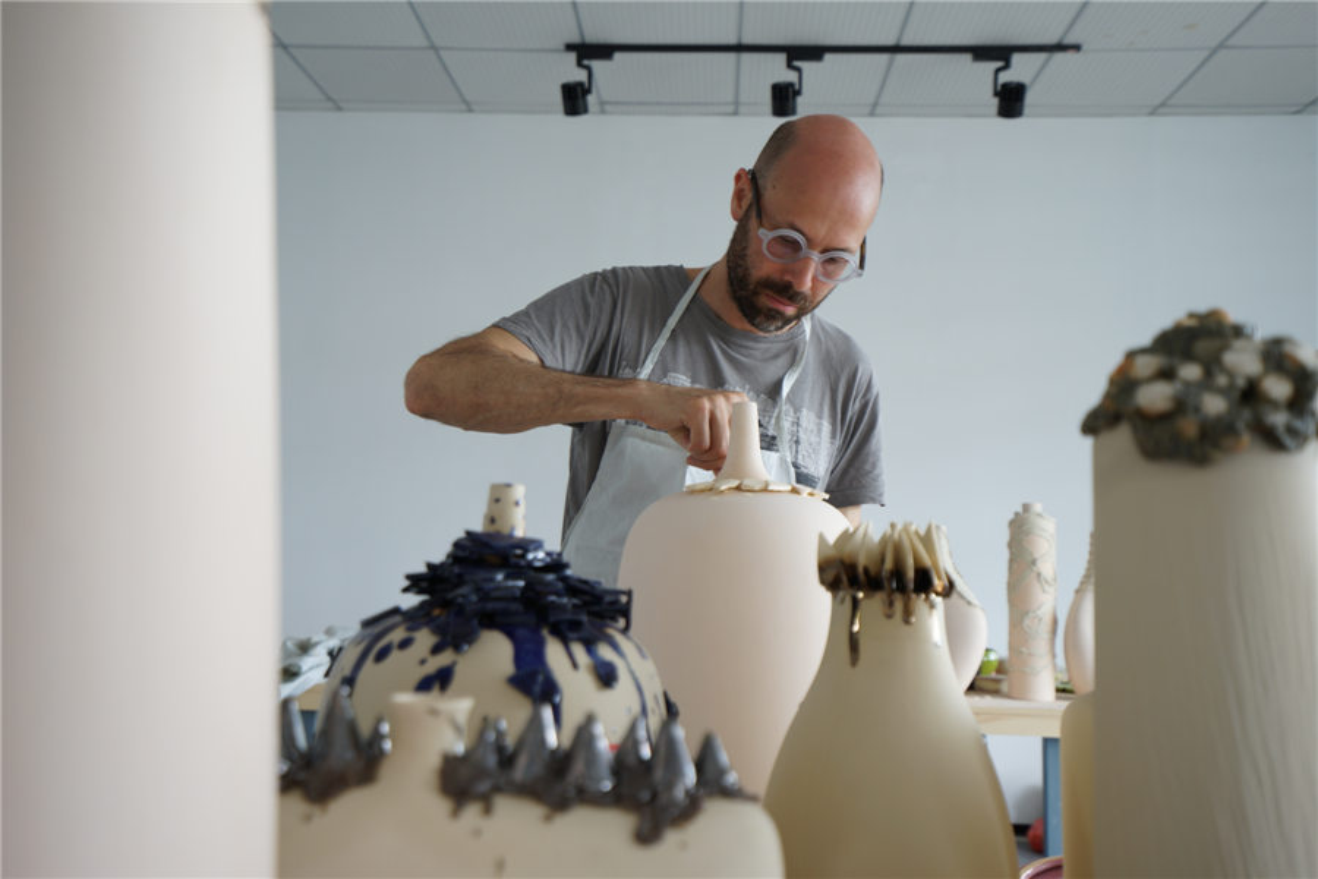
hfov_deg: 54.4
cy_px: 440
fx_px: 1281
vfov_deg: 37.9
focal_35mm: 35
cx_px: 659
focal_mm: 35
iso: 250
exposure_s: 1/60
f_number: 4
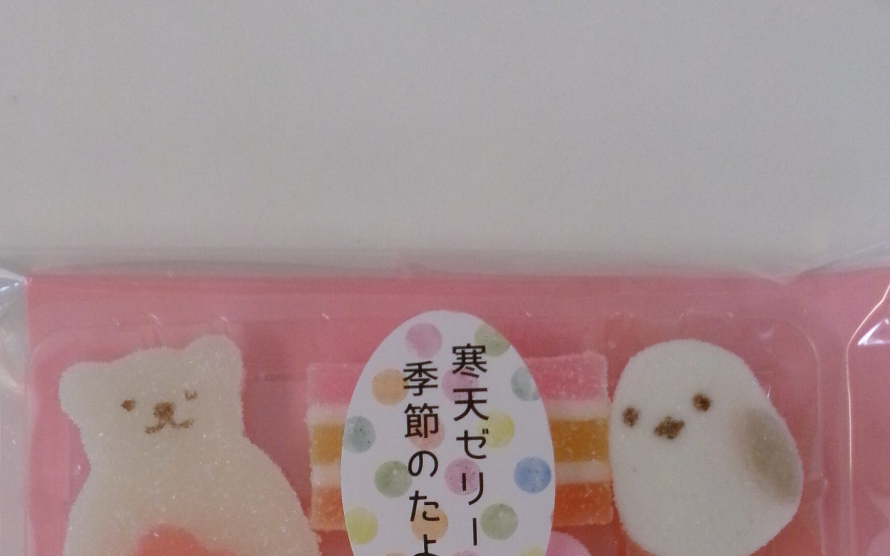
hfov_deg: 20.8
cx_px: 430
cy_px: 652
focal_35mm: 100
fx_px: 2425
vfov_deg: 12.8
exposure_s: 1/125
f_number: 5.2
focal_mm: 11.5
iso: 640
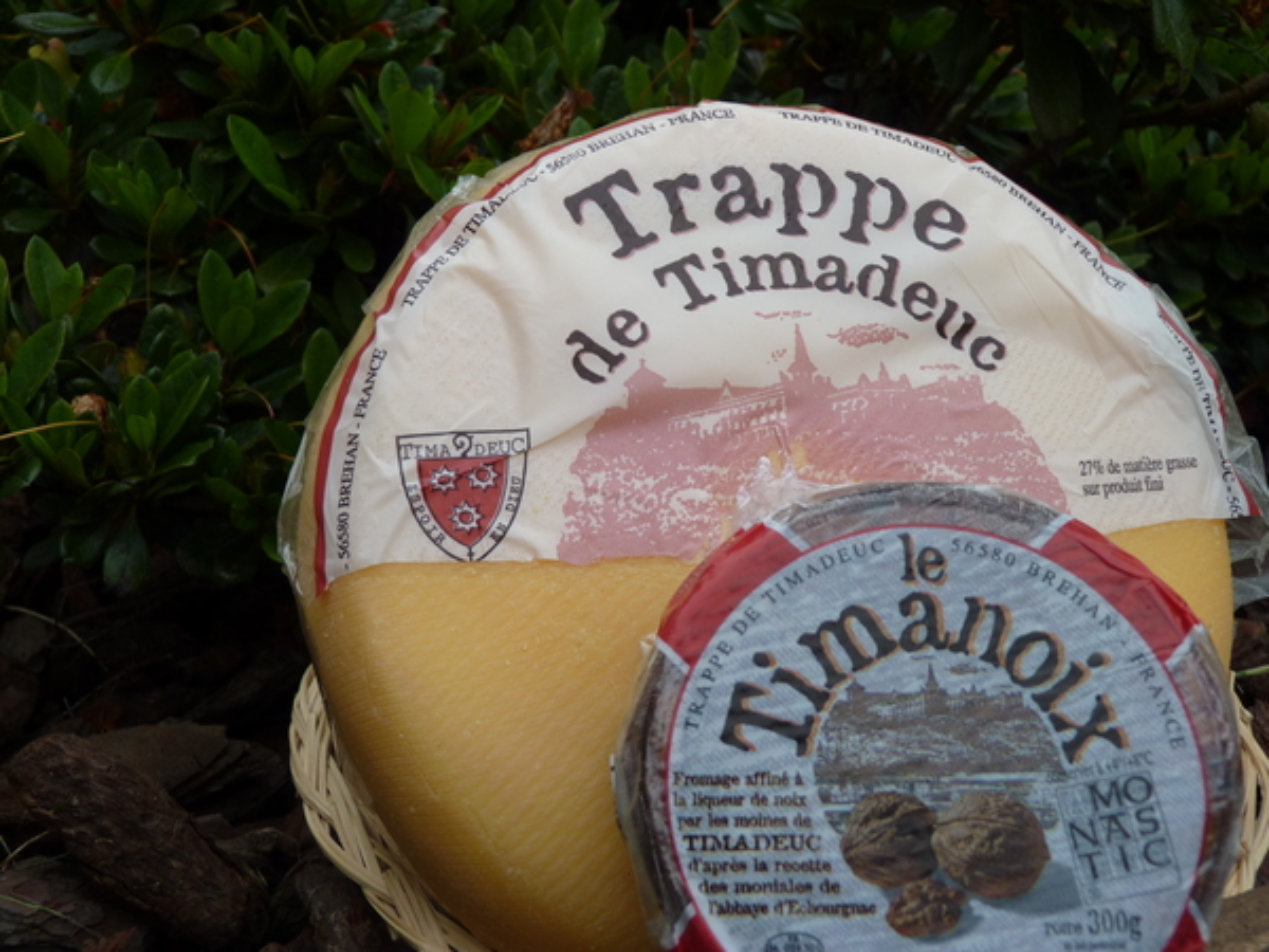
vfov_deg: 32.2
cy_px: 476
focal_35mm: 45
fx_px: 1650
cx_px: 634
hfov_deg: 42.1
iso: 80
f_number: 3.2
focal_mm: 8
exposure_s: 1/100
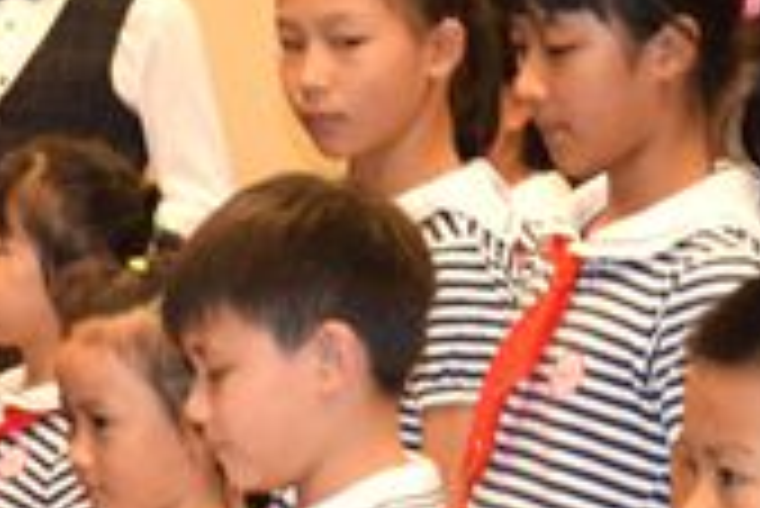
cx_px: 90
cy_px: 584
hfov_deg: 10.1
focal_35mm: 202
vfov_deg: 6.8
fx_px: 4268
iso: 1000
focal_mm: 38
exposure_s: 1/60
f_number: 4.5
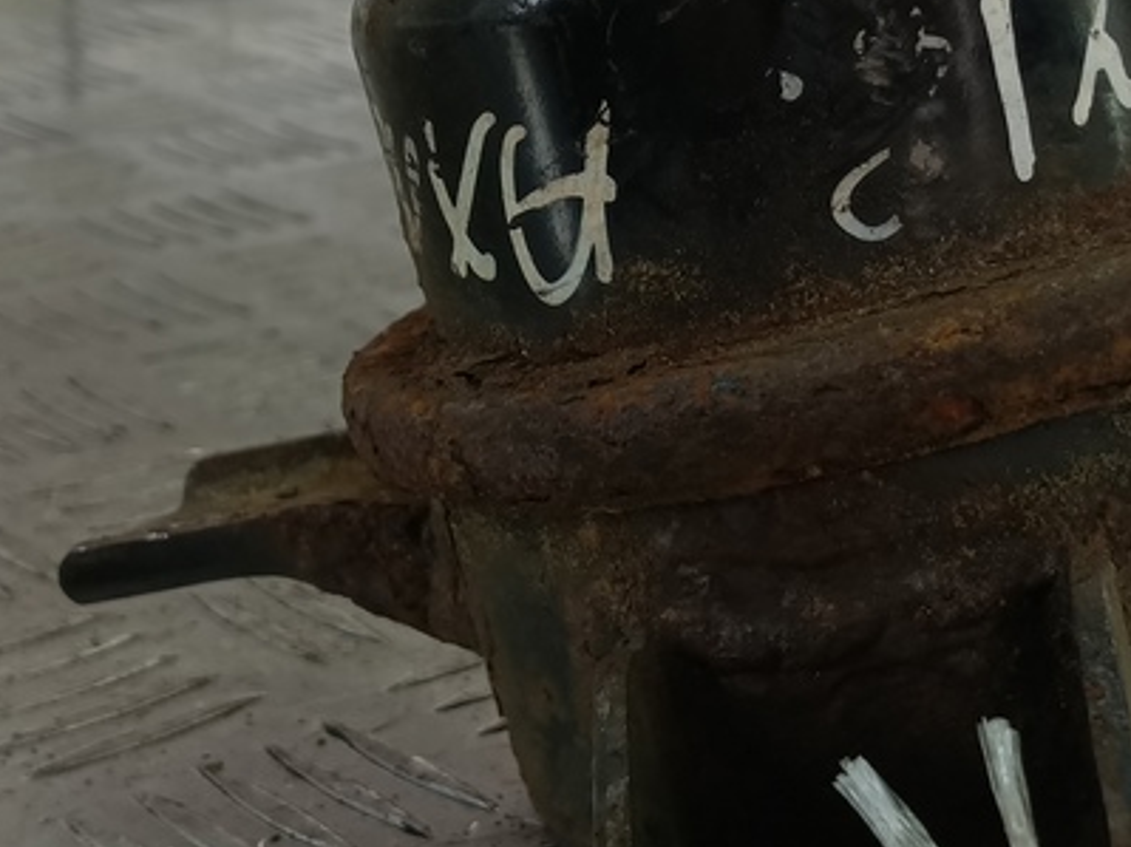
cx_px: 751
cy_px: 414
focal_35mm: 59
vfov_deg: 24.8
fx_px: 1927
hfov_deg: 32.4
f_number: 1.6
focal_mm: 4.11
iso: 94
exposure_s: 1/100
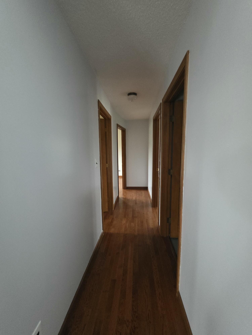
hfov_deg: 89.9
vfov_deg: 106.2
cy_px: 168
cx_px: 126
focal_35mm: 13
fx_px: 126
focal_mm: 2.2
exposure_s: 1/40
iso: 1000
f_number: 1.9
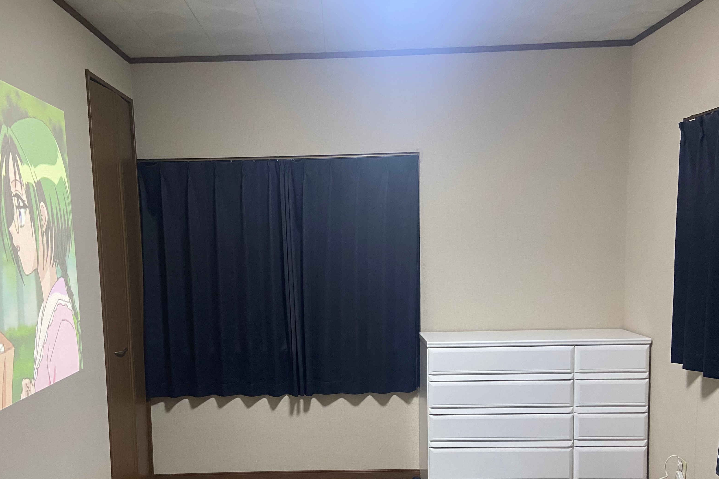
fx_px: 699
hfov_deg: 54.3
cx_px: 323
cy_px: 327
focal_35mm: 35
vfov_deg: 37.4
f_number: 1.8
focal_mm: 4.25
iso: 200
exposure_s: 1/60
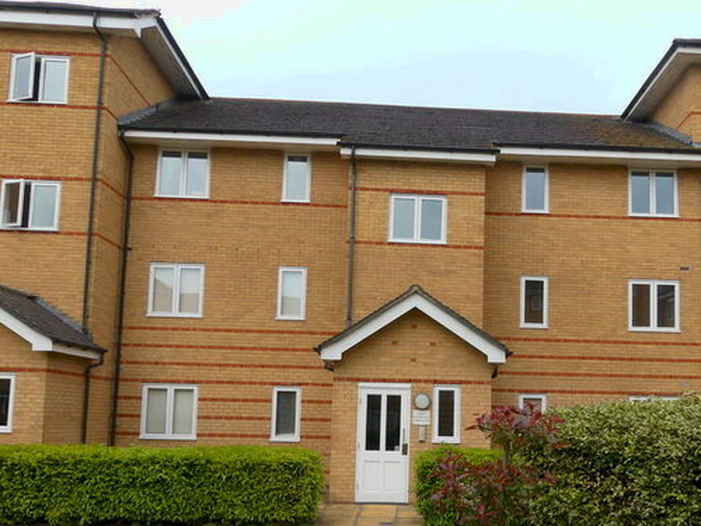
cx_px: 440
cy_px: 350
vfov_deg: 40.2
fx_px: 709
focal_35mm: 35
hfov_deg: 52.0
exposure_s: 1/640
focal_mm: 4.5
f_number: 3.2
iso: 100
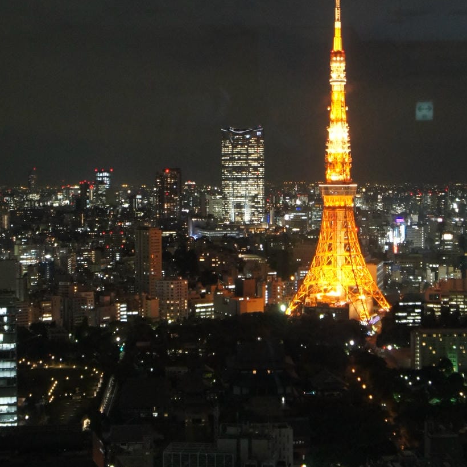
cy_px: 219
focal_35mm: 69
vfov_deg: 25.0
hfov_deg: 25.0
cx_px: 255
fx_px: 1053
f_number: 4
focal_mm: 25
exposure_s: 1/8
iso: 1600
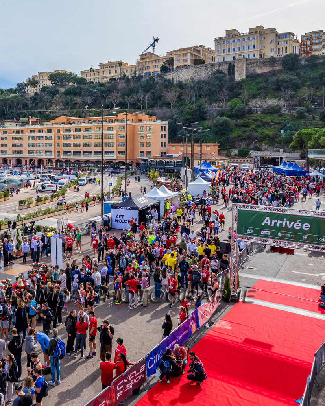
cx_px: 56
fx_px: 385
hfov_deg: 43.2
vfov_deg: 55.7
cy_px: 203
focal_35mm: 32
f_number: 2.8
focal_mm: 8.4
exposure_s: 1/1600
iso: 100
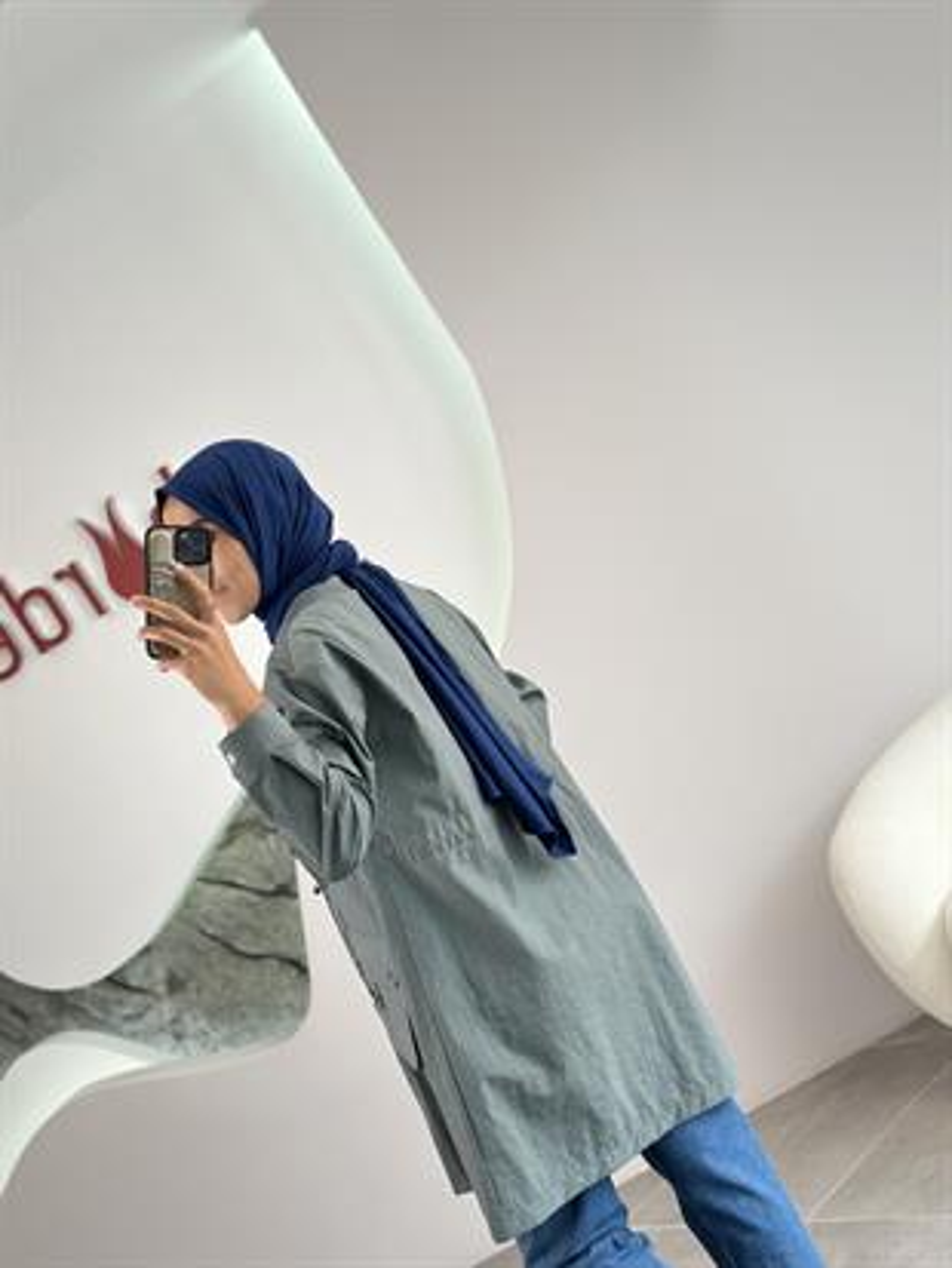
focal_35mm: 48
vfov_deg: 39.6
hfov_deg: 30.3
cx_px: 476
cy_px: 634
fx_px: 1759
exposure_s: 1/235
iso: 80
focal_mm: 6.86
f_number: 1.78
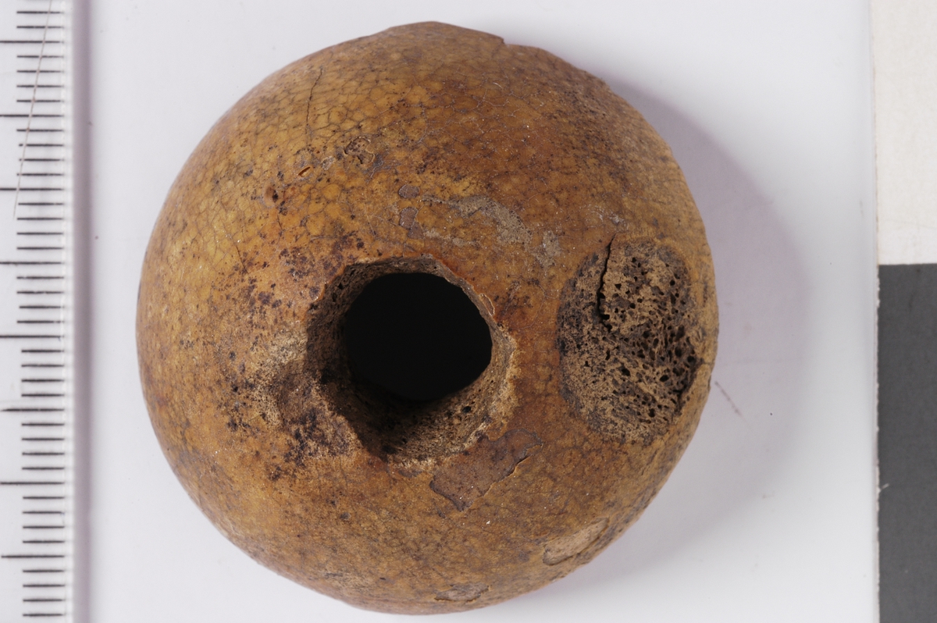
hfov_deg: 24.6
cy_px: 312
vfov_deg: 16.5
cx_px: 468
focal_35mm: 82
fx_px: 2145
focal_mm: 55
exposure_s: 1/100
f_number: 22
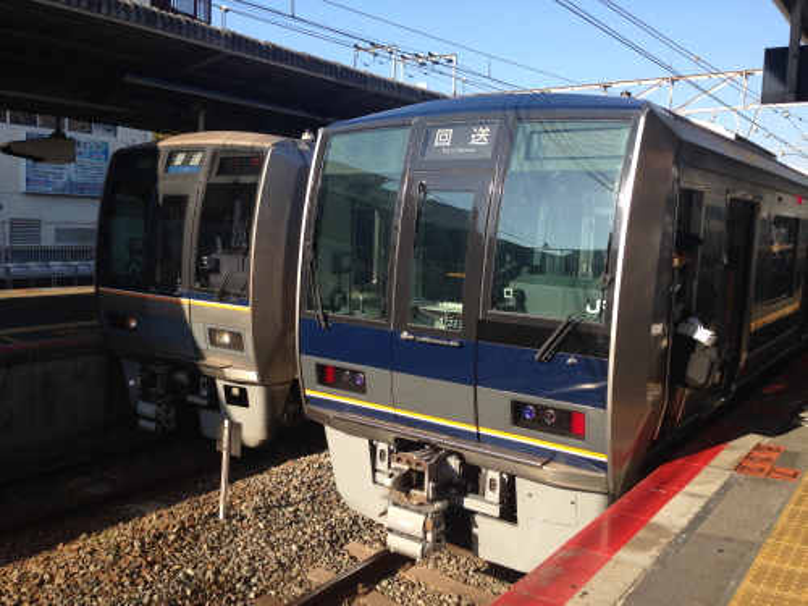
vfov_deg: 42.9
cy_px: 303
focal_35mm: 33
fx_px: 770
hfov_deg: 55.4
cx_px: 404
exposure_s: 1/847
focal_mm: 4.12
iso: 50
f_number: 2.4
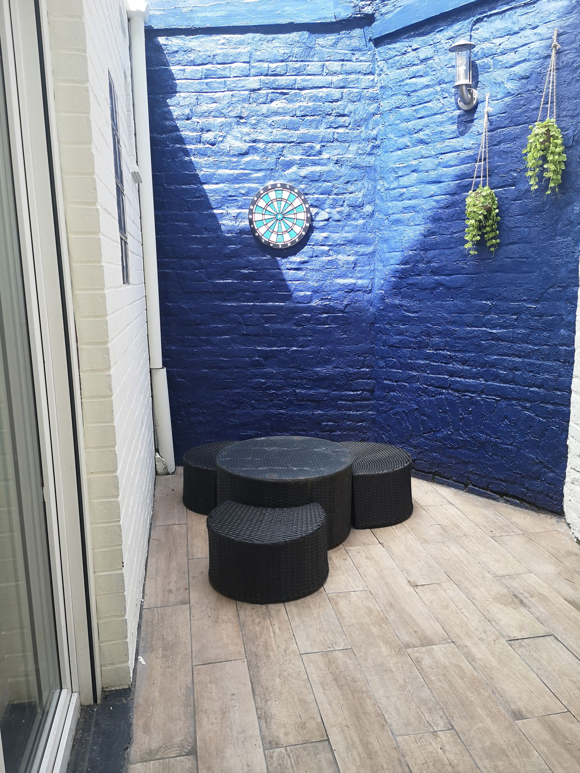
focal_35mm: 27
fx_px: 603
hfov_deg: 51.4
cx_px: 290
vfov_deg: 65.3
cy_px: 386
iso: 50
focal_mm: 3.95
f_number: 1.8
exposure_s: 1/319
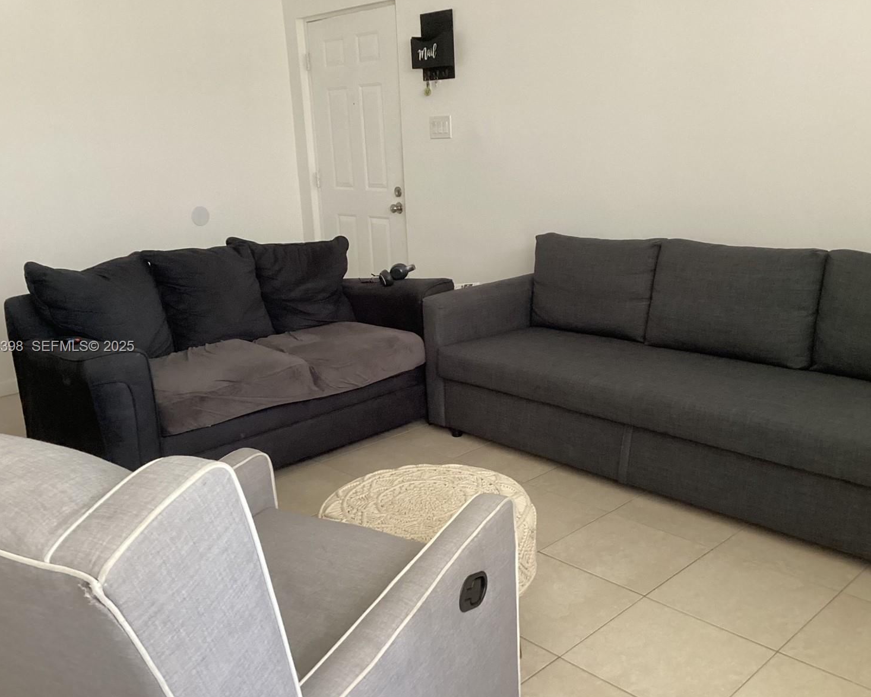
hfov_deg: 54.2
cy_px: 347
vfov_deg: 44.6
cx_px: 425
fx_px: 851
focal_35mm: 33
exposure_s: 1/60
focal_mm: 3.3
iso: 400
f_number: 2.4
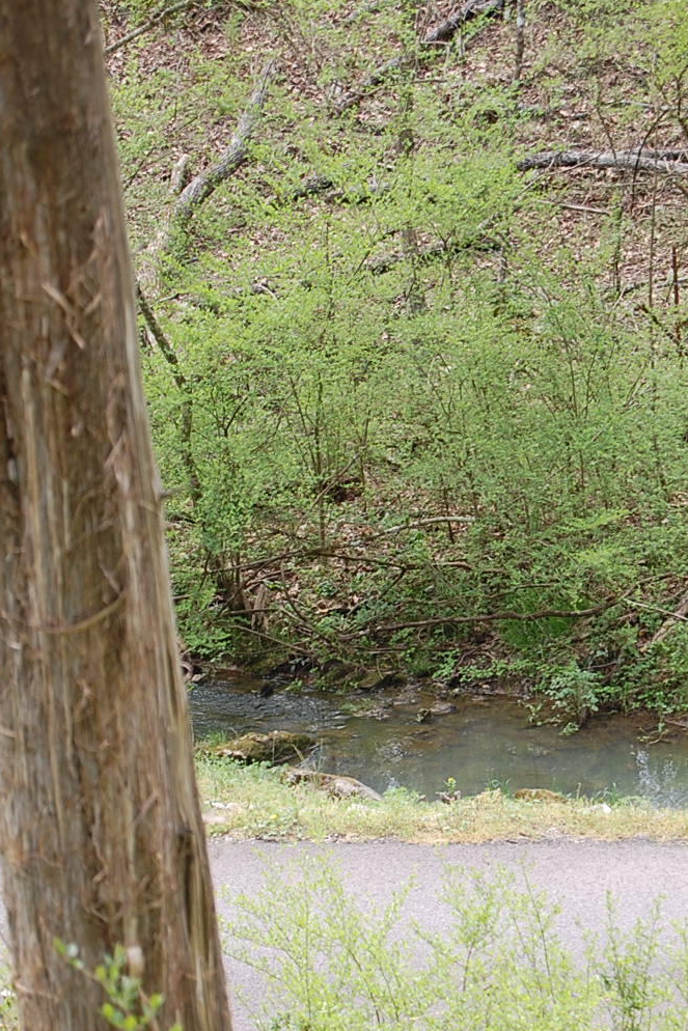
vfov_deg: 16.4
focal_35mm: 125
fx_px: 3575
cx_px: 450
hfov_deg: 11.0
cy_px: 513
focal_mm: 55
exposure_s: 1/160
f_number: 6.3
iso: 200
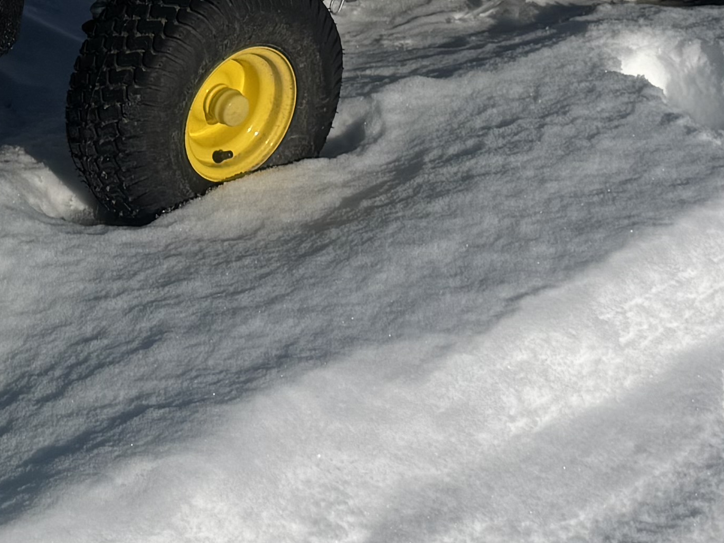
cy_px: -138
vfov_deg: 14.3
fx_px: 2091
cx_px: 270
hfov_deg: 19.6
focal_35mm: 100
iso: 50
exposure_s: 1/12346
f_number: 1.78
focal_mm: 6.76
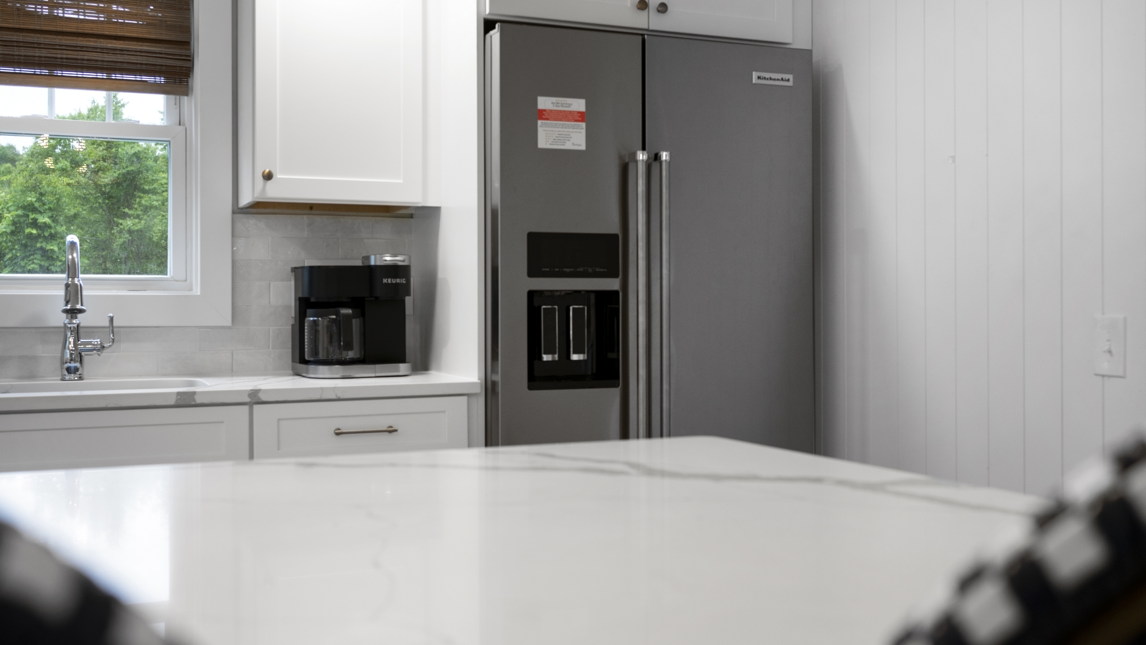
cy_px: 345
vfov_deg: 32.0
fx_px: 1124
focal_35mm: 37
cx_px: 576
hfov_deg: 54.0
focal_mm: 35
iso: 640
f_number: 5.6
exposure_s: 1/40
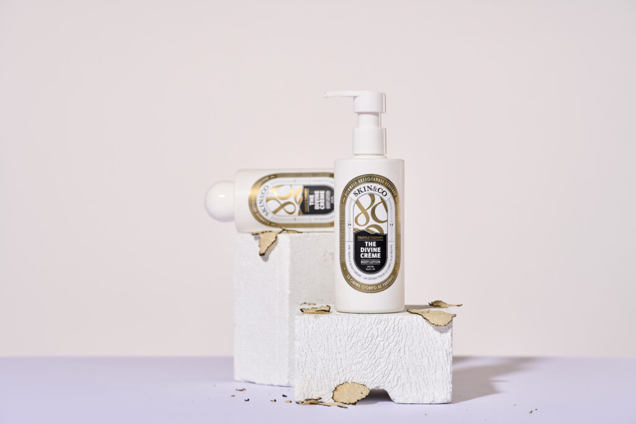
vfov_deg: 13.0
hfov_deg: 19.5
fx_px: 1855
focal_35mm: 105
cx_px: 318
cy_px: 212
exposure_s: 1/160
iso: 64
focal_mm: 105
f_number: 7.1
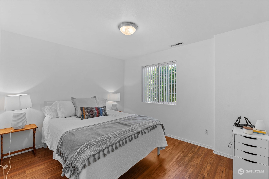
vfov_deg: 77.4
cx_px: 134
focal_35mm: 15
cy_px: 90
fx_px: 112
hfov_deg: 100.4
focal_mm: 15
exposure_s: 1/6
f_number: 7.1
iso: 200
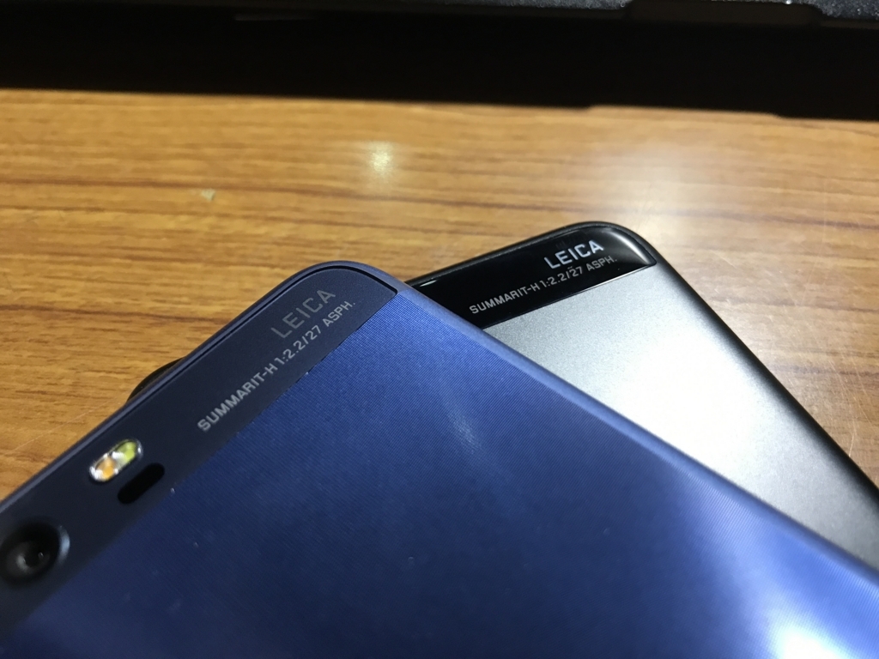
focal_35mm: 28
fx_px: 711
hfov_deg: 63.4
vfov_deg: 49.7
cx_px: 440
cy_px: 330
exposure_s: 1/20
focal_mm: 3.99
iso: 40
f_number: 1.8
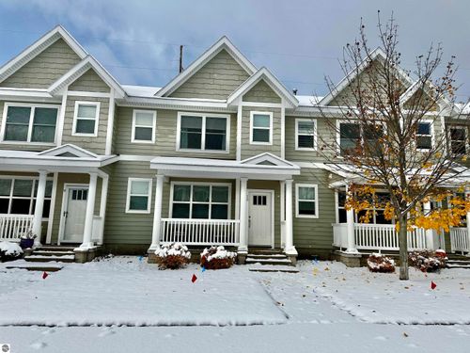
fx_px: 326
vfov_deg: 56.8
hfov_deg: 71.6
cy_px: 176
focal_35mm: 24
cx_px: 235
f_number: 1.78
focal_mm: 6.86
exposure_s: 1/6211
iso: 80
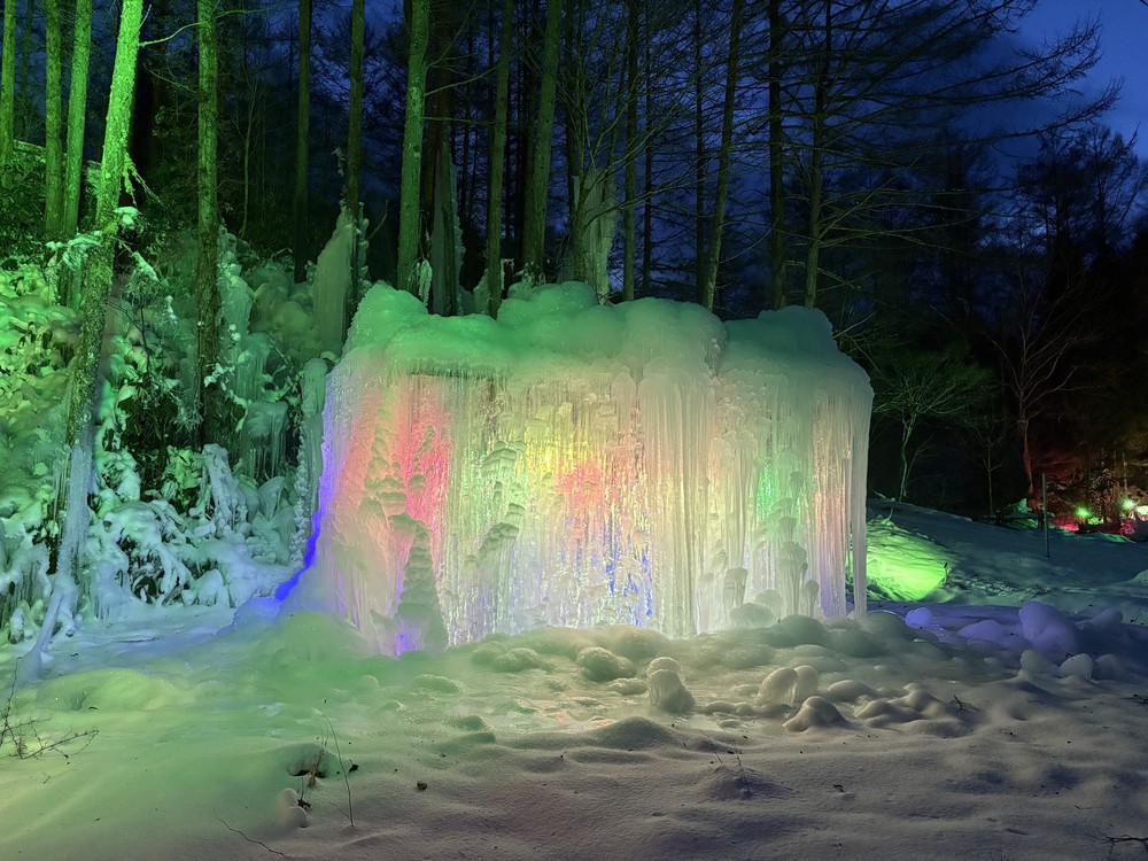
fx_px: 862
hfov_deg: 67.3
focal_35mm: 26
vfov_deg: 53.1
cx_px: 574
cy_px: 430
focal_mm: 5.96
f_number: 1.6
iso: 500
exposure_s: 1/40
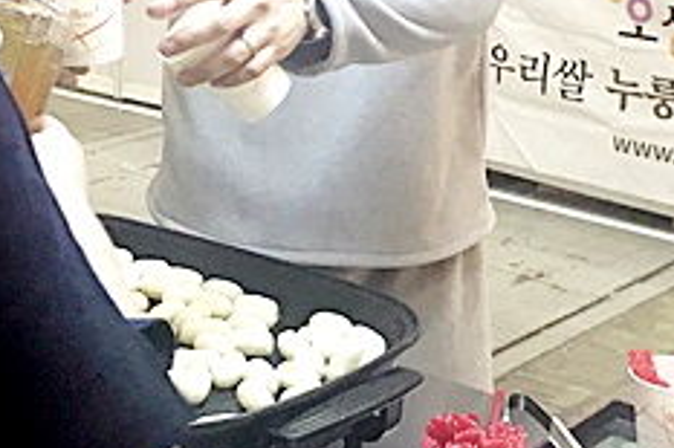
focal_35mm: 100
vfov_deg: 13.5
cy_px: 38
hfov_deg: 20.4
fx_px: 1871
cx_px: 359
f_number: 1.8
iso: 25
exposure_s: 1/30
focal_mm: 3.99
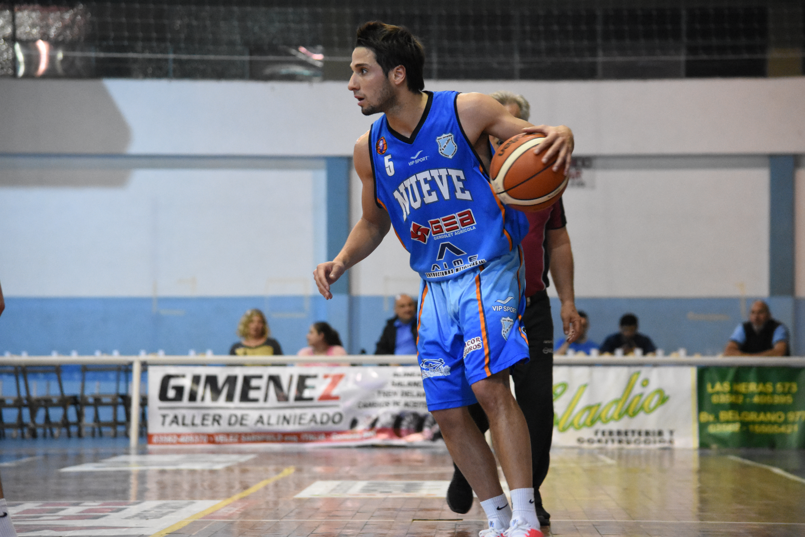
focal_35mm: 180
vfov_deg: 7.6
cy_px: 268
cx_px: 402
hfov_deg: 11.4
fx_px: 4025
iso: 6400
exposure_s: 1/250
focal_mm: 120
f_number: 4.8
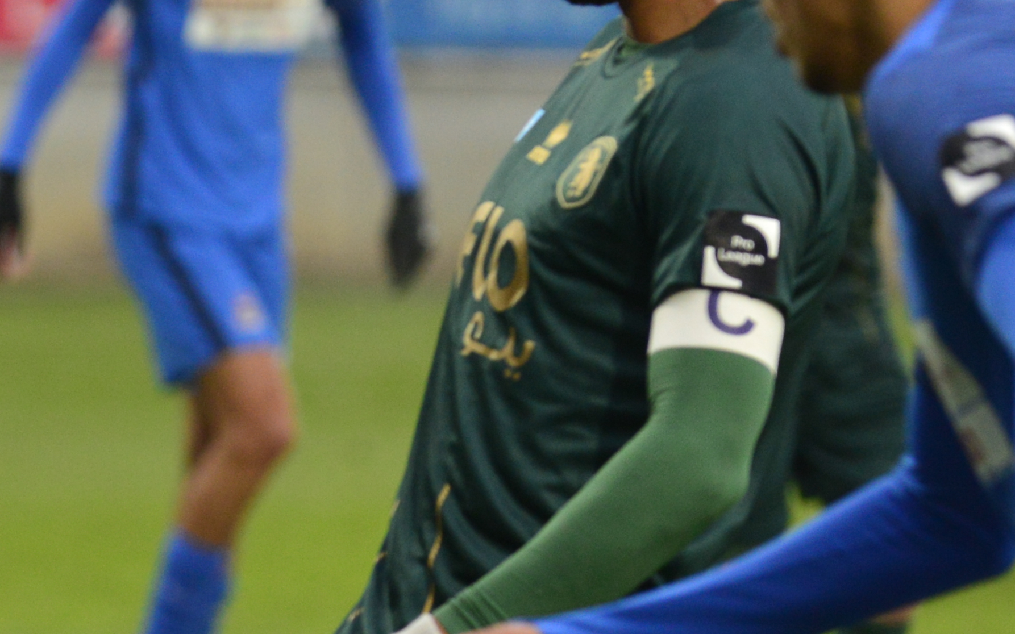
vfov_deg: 1.9
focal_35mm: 687
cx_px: -259
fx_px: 19003
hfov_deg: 3.1
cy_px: 516
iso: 1400
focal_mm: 200
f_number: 4
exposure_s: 1/1000
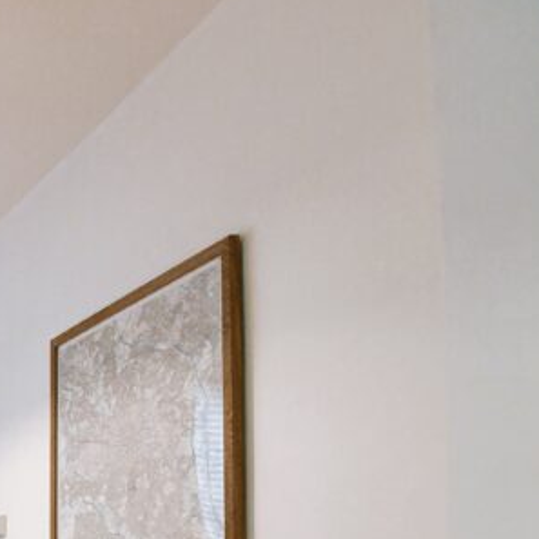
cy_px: 570
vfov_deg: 34.0
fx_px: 775
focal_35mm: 44
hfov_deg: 24.1
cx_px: -368
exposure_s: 1/13
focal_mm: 10
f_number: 10
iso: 1600
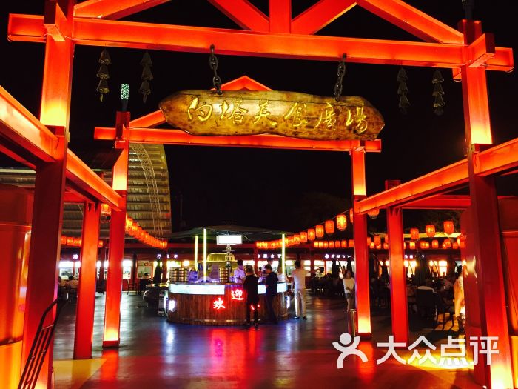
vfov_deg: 48.2
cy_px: 194
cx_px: 259
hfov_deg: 61.7
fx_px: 434
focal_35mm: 29
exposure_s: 1/10
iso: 100
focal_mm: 4.15
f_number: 2.2
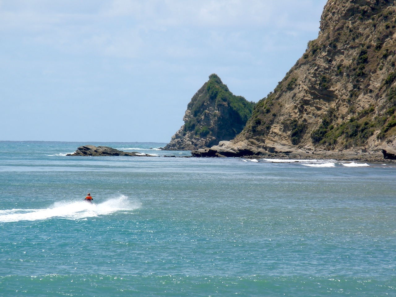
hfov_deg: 5.1
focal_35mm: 392
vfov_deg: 3.8
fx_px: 4484
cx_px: 198
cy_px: 148
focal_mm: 69.7
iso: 100
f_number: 7.1
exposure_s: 1/400
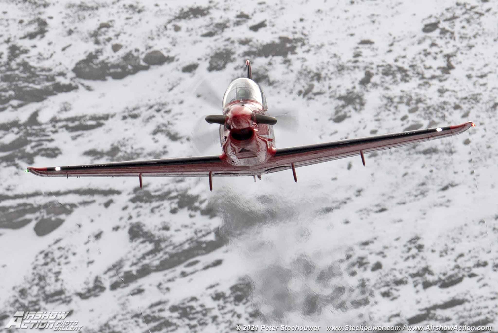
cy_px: 166
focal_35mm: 600
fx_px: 8304
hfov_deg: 3.4
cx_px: 249
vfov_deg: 2.3
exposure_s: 1/500
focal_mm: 400
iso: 72
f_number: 5
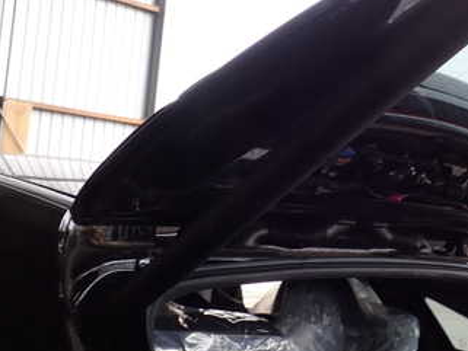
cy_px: 153
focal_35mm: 56
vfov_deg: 26.1
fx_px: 757
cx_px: 332
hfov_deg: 33.8
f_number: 3.2
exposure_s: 1/80
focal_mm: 5.4
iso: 100
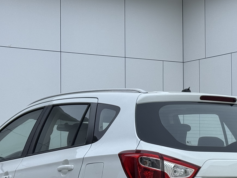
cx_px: 131
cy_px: 148
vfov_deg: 13.3
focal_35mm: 111
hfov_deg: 17.7
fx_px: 760
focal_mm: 6.76
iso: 64
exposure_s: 1/621
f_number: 1.78
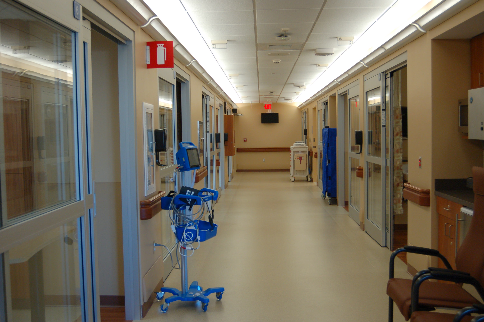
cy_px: 161
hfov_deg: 49.6
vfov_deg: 34.1
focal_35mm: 39
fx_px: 524
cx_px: 242
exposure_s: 1/50
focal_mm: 26
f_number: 4.2
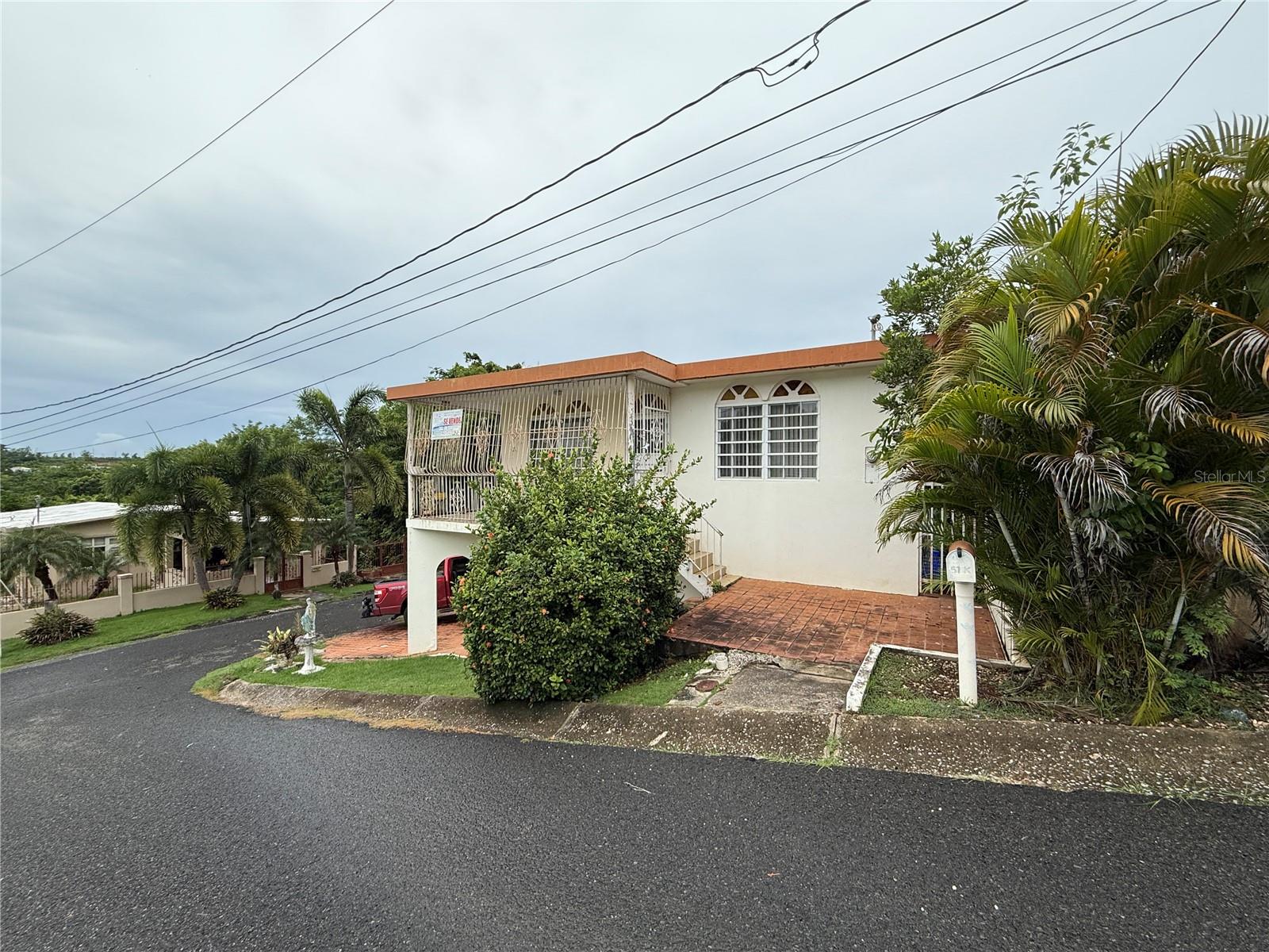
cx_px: 634
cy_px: 476
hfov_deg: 102.1
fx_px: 513
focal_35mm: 14
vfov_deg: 85.7
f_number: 2.2
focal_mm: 2.22
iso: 50
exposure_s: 1/1961
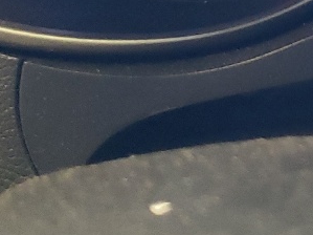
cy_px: -237
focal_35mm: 139
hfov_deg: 13.1
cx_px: 532
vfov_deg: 9.9
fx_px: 1256
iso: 260
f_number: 1.5
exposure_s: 1/40
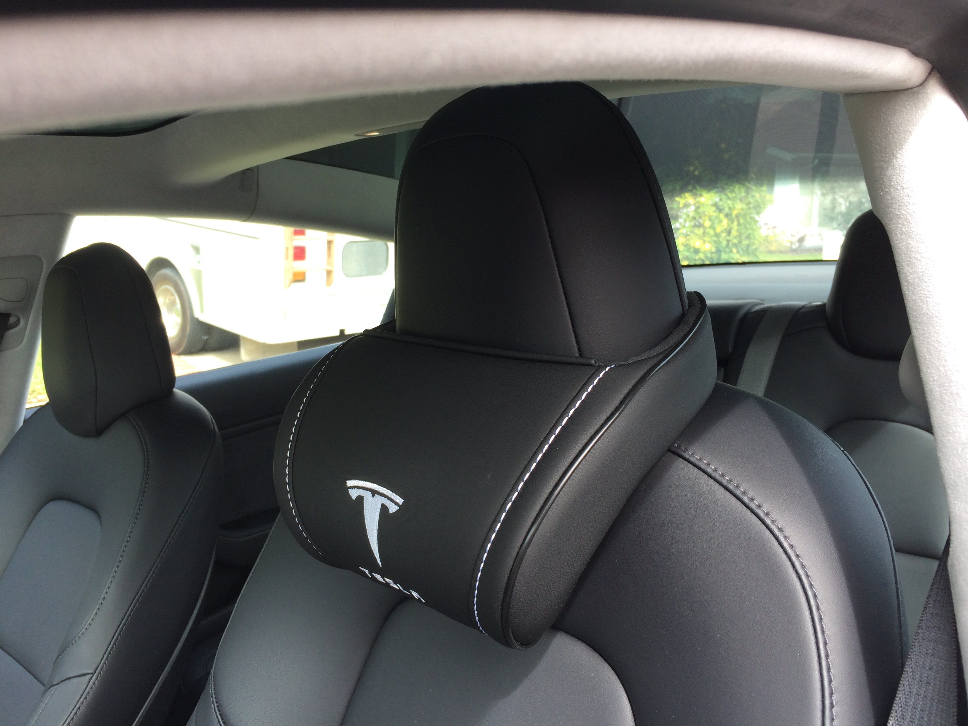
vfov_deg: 48.2
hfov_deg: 61.7
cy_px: 363
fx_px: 811
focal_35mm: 29
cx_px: 484
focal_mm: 4.15
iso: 32
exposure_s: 1/158
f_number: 2.2
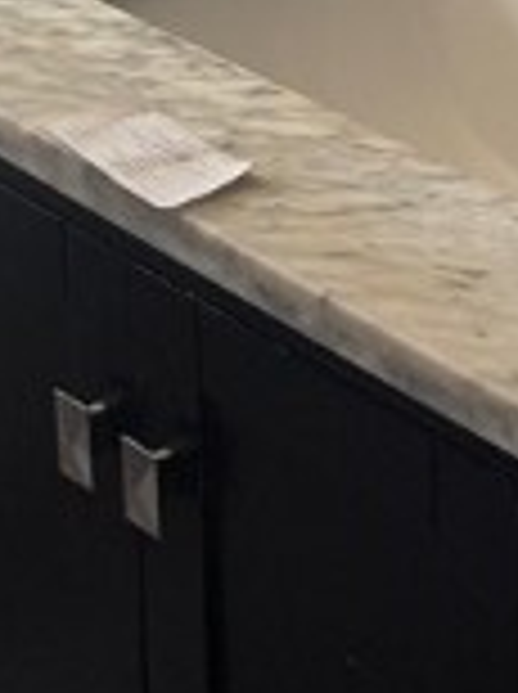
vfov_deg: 14.6
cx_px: -86
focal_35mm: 120
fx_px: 2401
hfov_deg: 12.1
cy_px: -526
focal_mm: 6.76
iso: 250
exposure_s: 1/60
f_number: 1.78
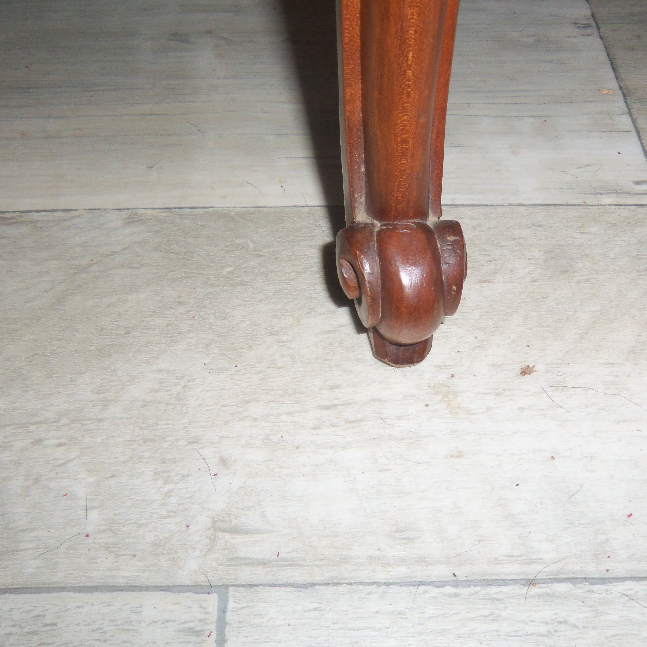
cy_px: 326
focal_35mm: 34
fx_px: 719
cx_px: 351
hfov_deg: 48.4
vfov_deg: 48.5
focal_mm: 5.1
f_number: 3.9
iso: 100
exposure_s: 1/40
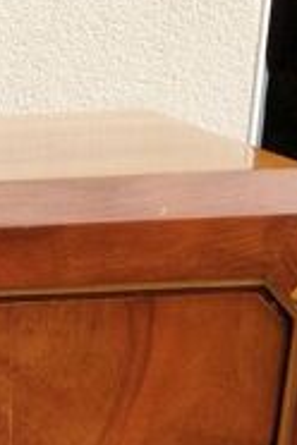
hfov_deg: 13.7
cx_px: -163
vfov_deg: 18.5
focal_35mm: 93
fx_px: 1151
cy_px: 732
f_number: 1.8
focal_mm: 3.46
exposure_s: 1/900
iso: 100
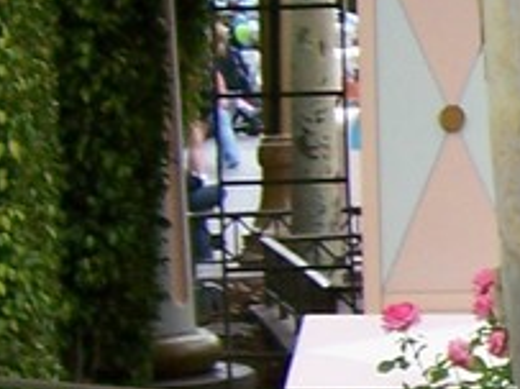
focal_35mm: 240
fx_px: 3603
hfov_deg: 7.8
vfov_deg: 6.2
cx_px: 1166
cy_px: 347
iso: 80
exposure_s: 1/200
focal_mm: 6.3
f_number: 2.8
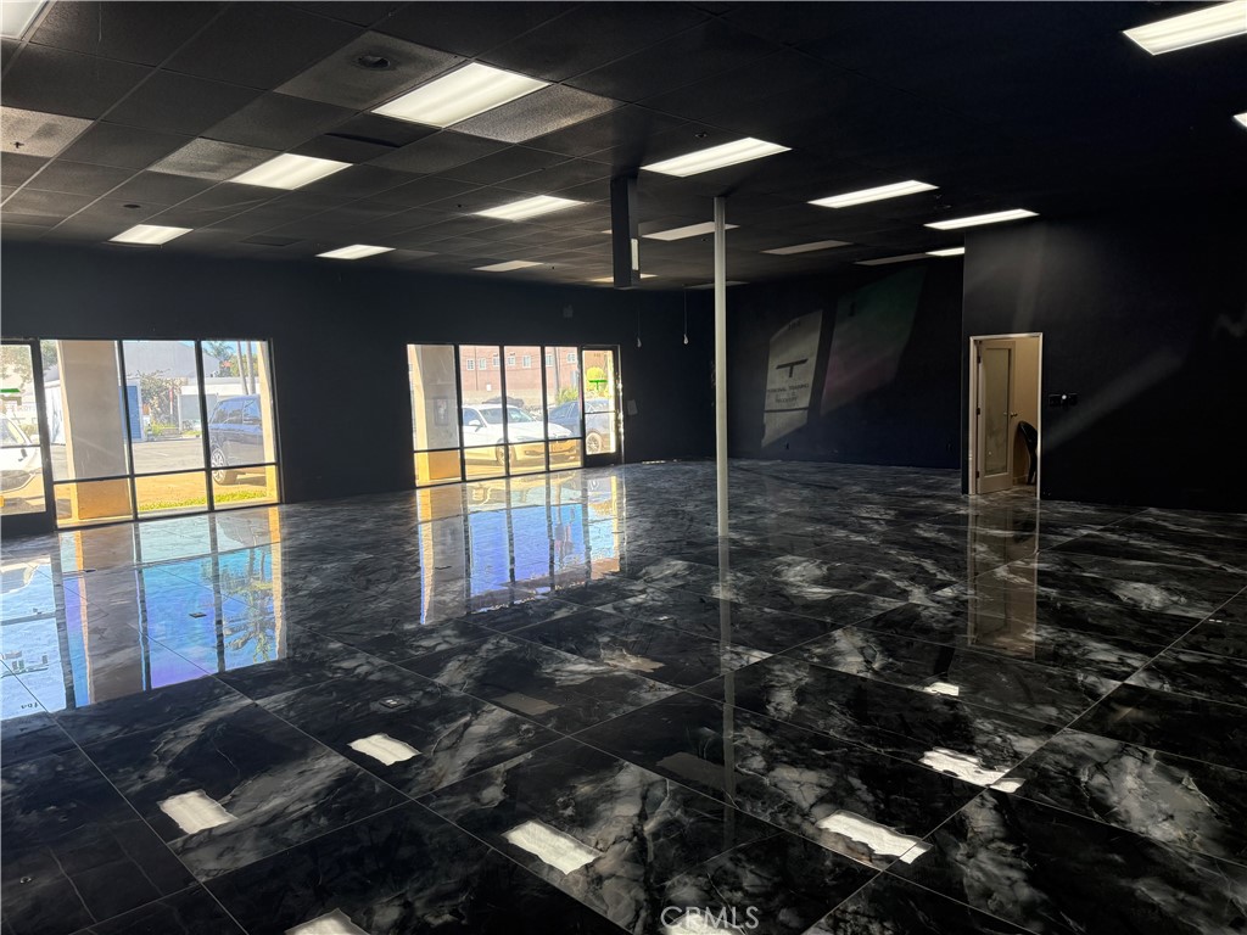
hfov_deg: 71.6
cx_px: 624
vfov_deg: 56.8
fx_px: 865
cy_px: 468
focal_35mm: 24
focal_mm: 6.76
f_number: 1.78
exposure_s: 1/183
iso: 200
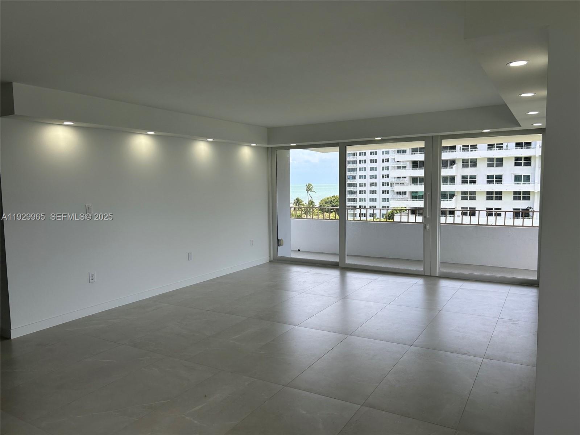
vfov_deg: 53.1
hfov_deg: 67.3
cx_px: 290
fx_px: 436
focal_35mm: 26
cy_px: 218
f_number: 1.5
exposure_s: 1/614
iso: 50
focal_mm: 5.7
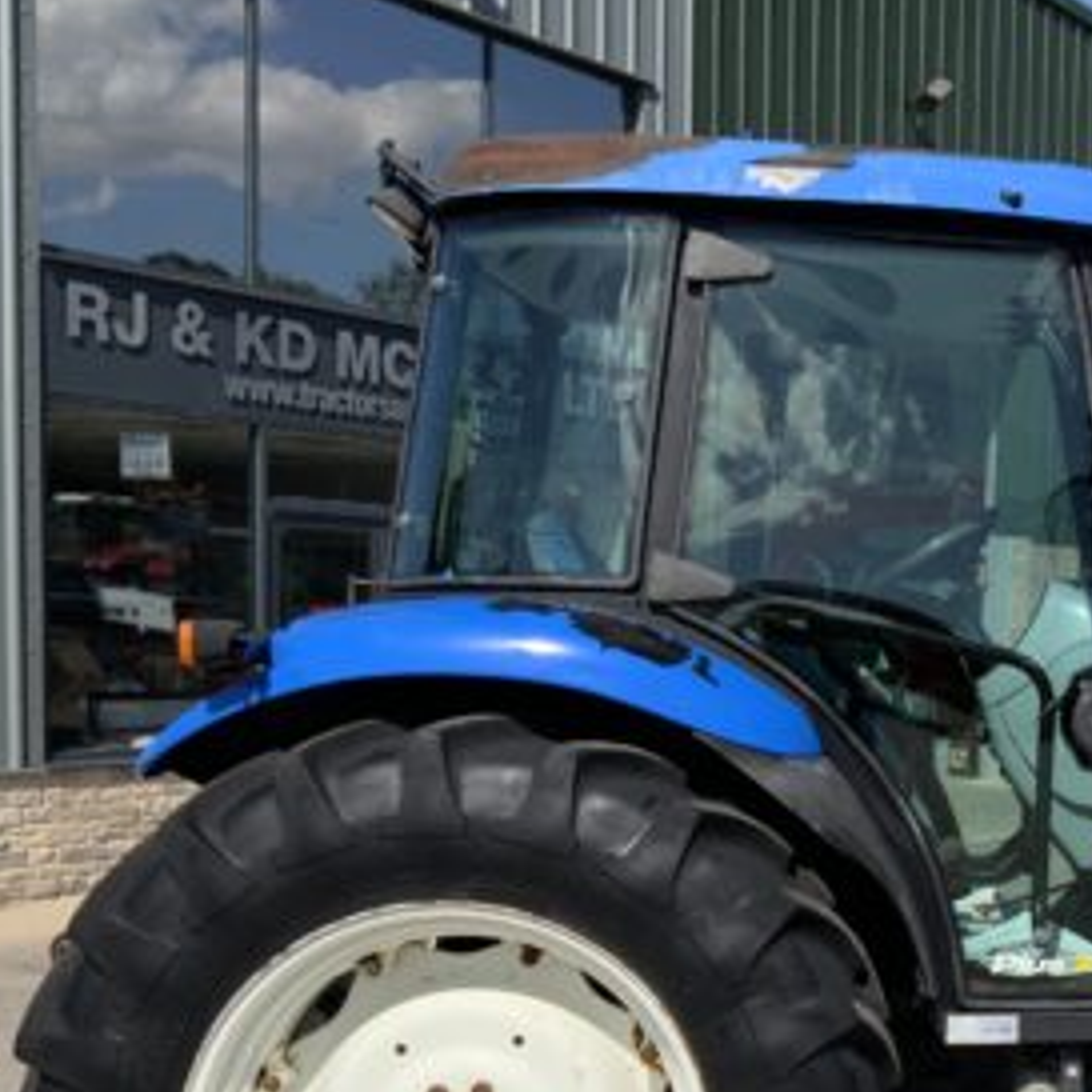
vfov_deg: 28.2
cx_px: 1140
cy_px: 816
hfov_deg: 26.7
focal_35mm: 60
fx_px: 2141
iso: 16
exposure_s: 1/1912
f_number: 1.8
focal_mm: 3
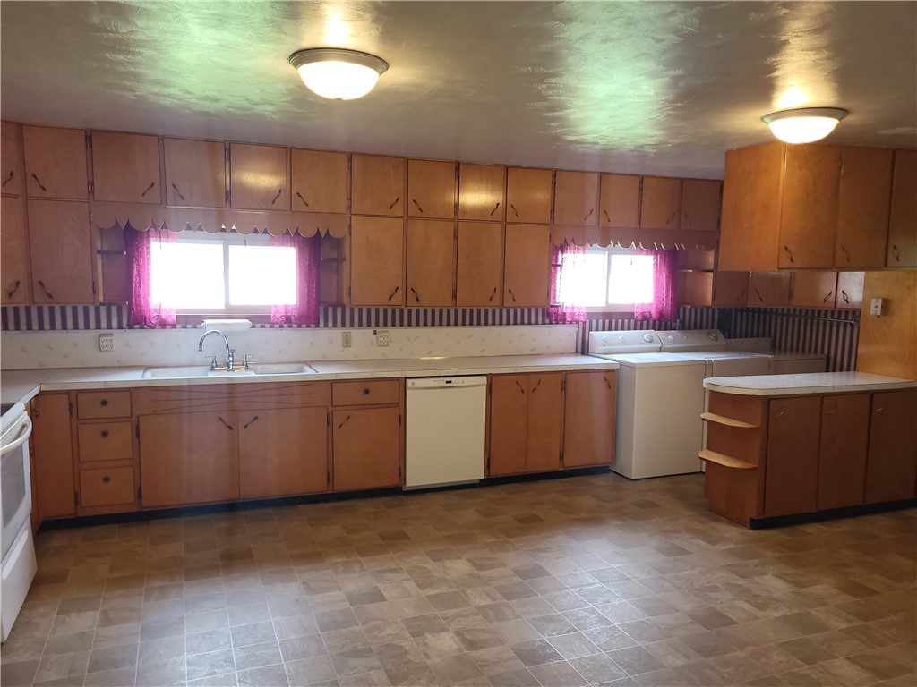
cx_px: 458
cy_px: 344
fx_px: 689
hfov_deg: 67.3
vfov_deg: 53.1
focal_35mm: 26
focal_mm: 5.4
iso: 80
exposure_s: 1/60
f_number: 1.8
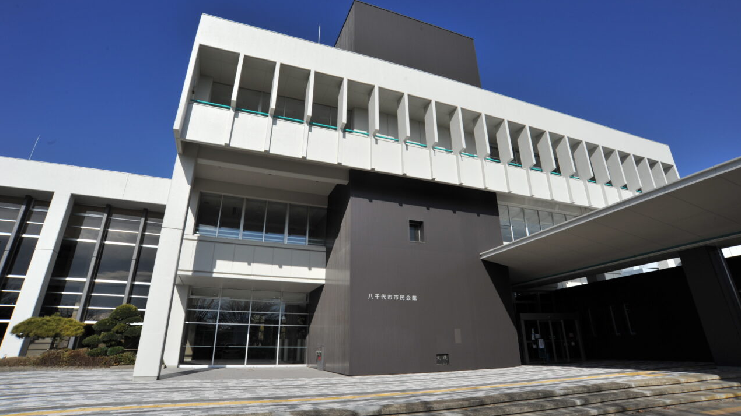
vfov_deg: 58.2
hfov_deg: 89.6
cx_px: 373
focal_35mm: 19
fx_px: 373
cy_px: 186
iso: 250
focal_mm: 18
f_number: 16
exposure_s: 1/400
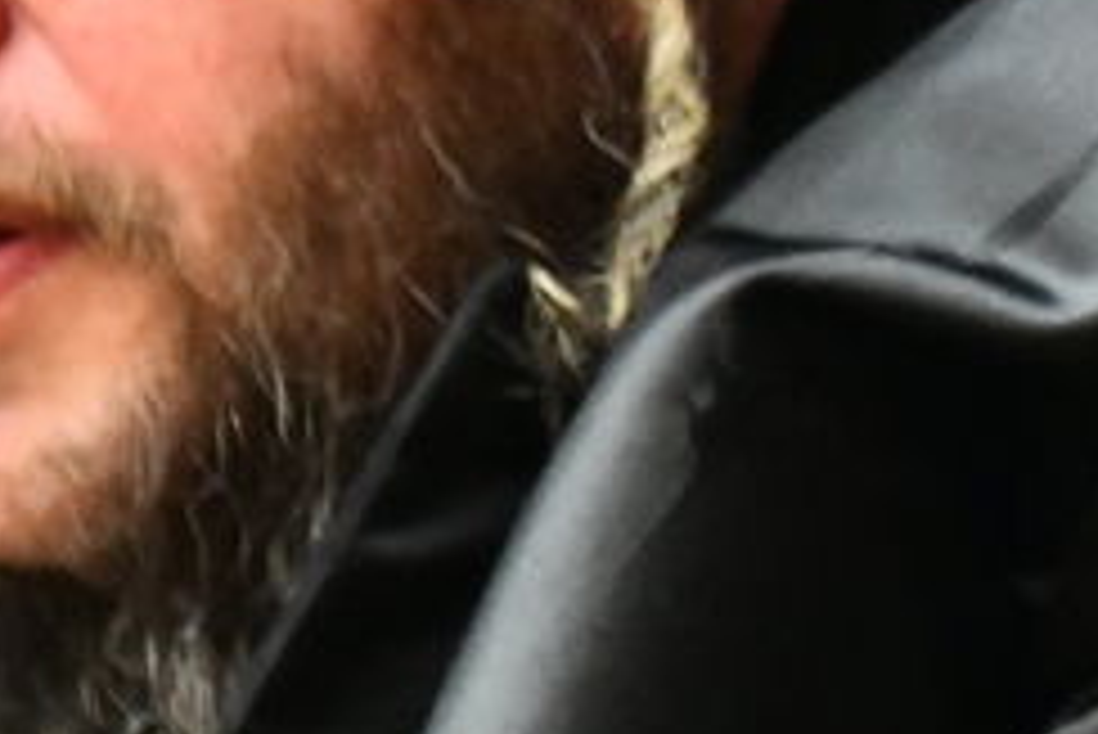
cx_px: 3042
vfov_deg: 1.3
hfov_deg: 1.9
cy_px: -417
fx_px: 33202
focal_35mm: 1088
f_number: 5.6
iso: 5000
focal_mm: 190
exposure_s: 1/125
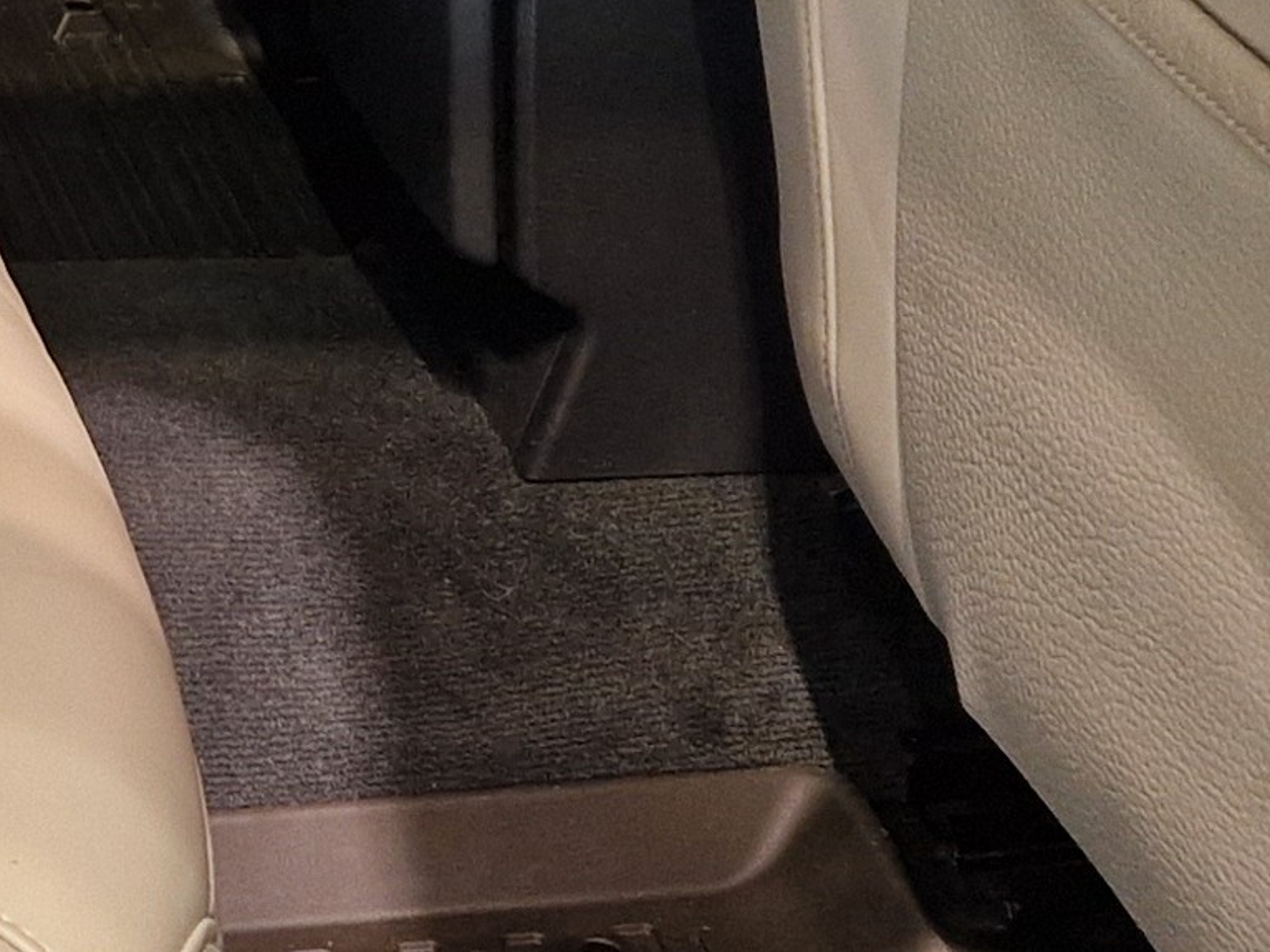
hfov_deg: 15.7
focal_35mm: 120
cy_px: -338
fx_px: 4402
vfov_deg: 11.9
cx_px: -334
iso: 125
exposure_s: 1/100
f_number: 1.8
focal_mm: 5.4
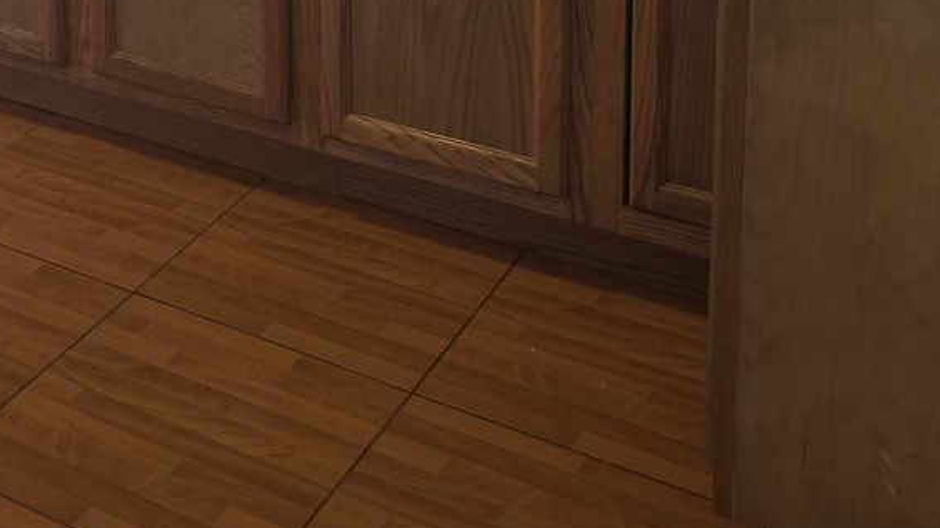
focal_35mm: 64
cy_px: -348
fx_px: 1595
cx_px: 118
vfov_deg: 16.5
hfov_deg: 31.5
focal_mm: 6.3
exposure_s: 1/60
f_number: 1.7
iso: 40
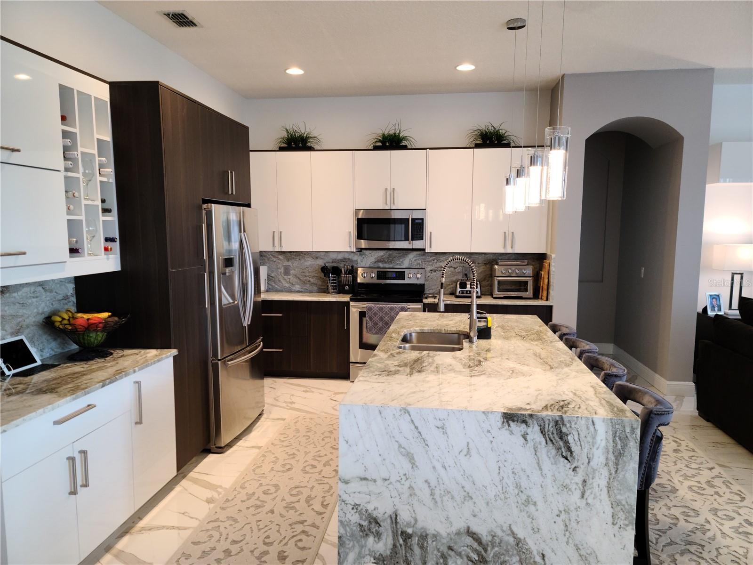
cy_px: 282
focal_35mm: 25
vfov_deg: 54.9
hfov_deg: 69.4
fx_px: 544
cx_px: 376
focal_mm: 7
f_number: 1.8
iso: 160
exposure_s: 1/59
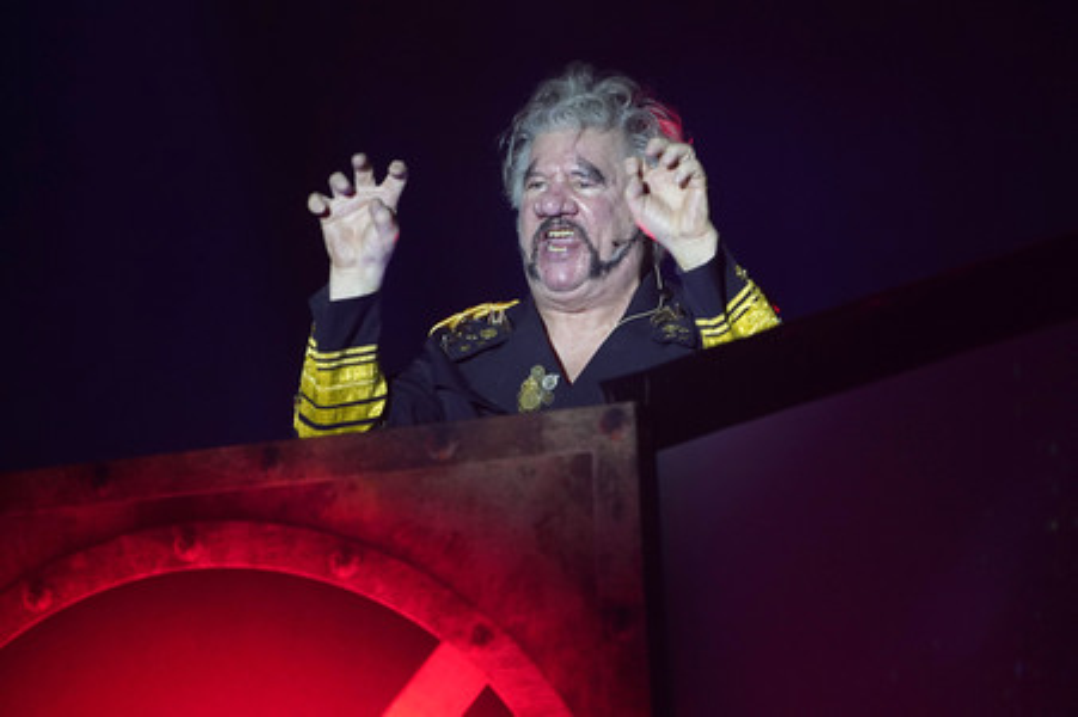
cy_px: 358
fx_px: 17953
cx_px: 539
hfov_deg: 3.4
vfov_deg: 2.3
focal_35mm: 600
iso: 3200
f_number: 6.3
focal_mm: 600
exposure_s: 1/60
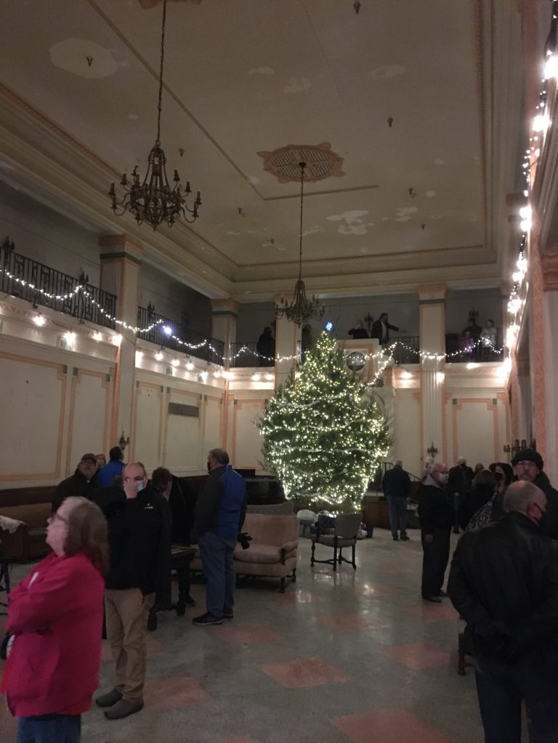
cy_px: 372
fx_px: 623
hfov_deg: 48.2
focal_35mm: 29
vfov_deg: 61.7
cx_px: 279
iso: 320
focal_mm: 4.15
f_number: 2.2
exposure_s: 1/15
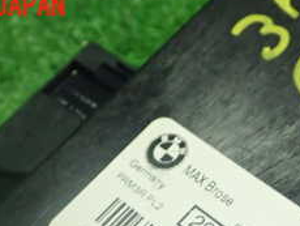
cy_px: 285
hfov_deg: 19.7
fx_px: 859
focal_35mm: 99
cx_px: 219
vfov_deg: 14.4
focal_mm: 6.83
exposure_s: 1/40
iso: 800
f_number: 2.7
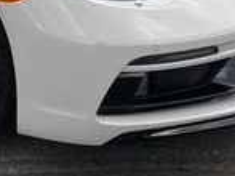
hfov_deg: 15.4
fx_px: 828
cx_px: -70
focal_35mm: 122
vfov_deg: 11.1
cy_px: -171
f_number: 1.8
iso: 20
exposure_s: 1/284
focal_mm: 3.99
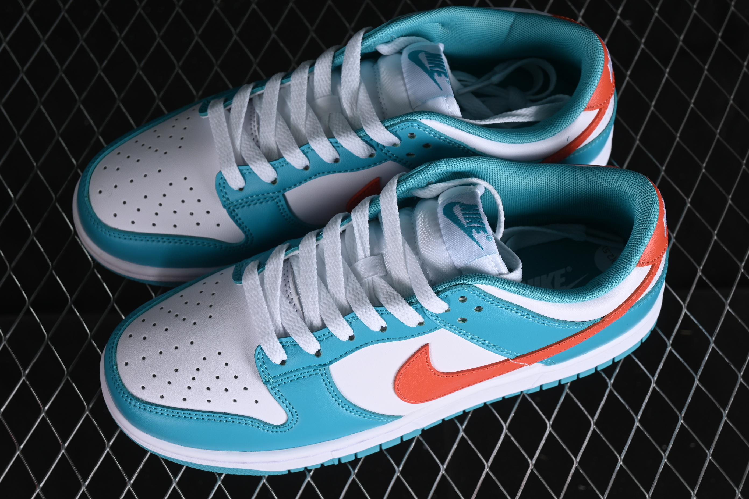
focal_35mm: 75
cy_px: 250
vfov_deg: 18.2
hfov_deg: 27.0
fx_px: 1560
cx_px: 374
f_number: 7.1
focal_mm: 50
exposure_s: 1/80
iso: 160
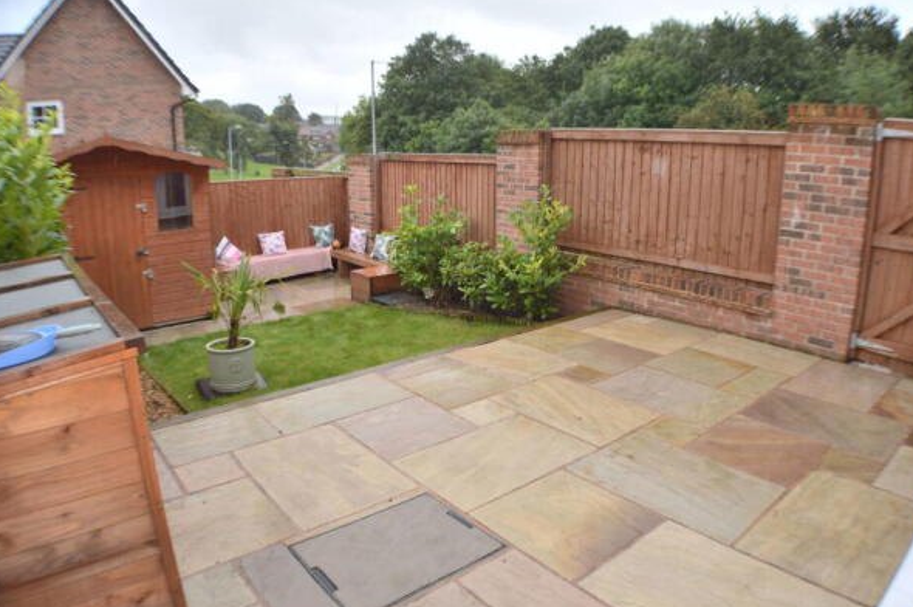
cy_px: 282
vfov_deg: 43.5
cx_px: 475
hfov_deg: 62.0
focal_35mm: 30
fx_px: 760
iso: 100
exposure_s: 1/200
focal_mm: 18
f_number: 4
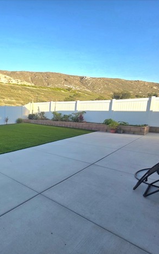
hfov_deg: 47.8
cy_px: 130
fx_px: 132
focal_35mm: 19
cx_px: -10
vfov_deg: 88.0
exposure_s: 1/1250
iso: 50
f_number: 2.2
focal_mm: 2.2
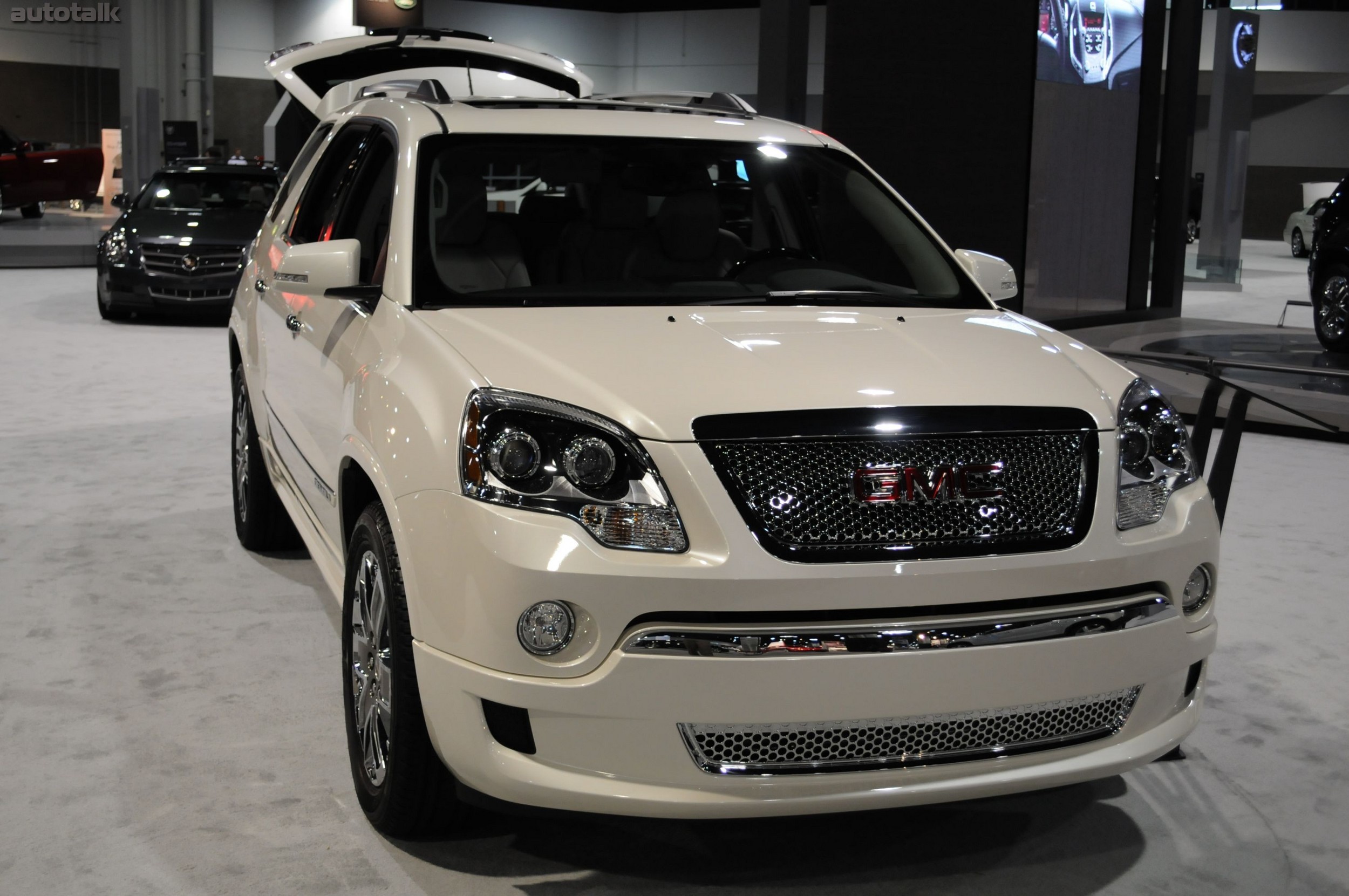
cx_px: 674
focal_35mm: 45
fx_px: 1684
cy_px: 448
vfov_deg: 29.8
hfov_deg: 43.6
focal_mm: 30
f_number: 4.5
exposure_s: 1/80
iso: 800
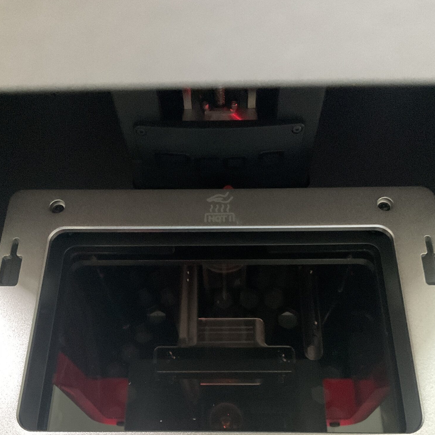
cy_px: 294
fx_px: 498
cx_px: 217
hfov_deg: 47.2
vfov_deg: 46.4
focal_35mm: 35
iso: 640
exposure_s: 1/24
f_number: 1.8
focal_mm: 3
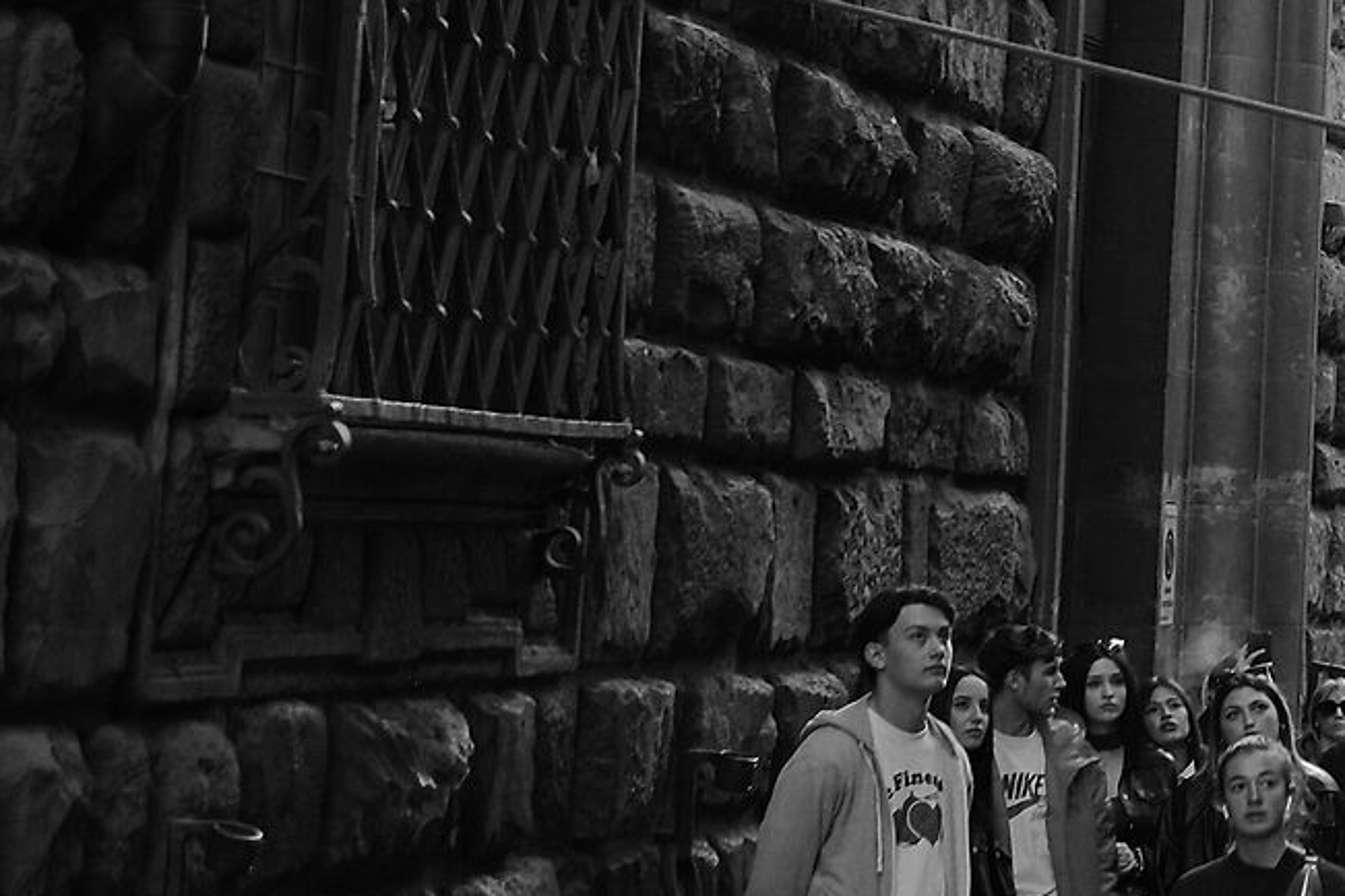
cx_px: 2095
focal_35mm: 129
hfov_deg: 14.6
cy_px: -120
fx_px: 4819
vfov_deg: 10.5
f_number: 1.4
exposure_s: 1/500
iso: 320
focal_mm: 23
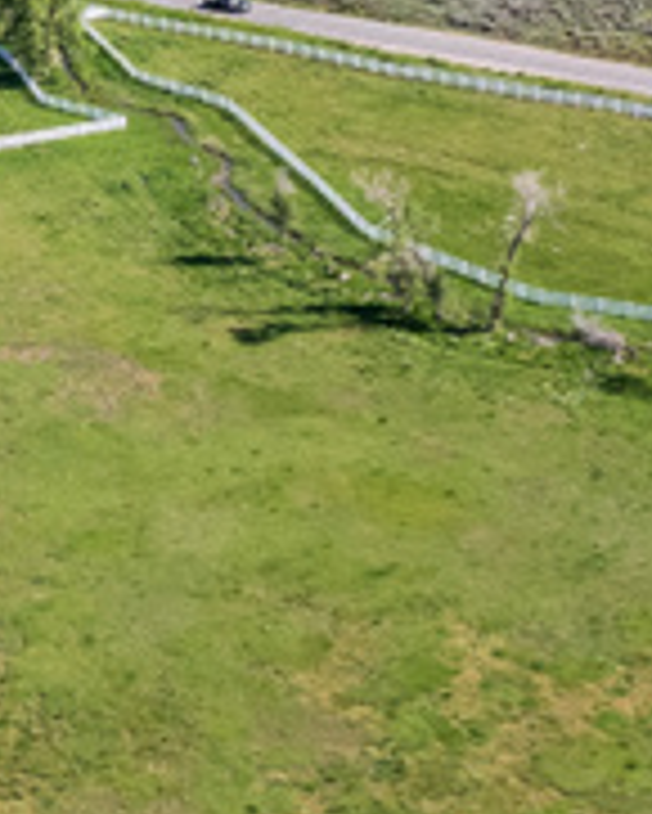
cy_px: 139
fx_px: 2820
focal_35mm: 117
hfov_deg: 12.9
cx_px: -103
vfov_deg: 16.3
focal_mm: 8.38
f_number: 2.8
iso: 100
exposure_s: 1/2500
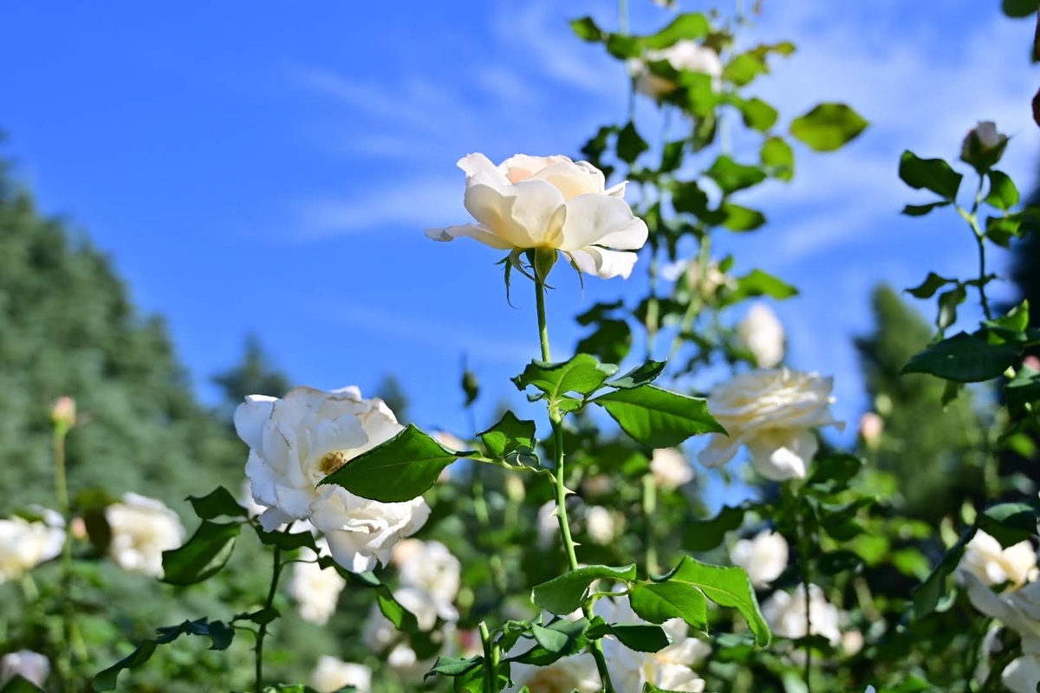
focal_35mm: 36
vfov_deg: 36.9
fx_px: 1040
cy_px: 346
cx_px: 520
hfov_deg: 53.1
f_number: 4
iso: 160
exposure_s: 1/640
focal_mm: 36
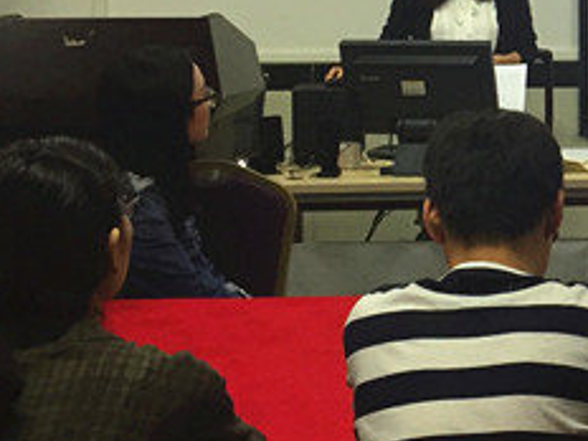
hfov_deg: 18.2
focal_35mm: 100
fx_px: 1699
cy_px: -43
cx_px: 781
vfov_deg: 14.5
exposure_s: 1/33
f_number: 2.2
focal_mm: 4.15
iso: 64
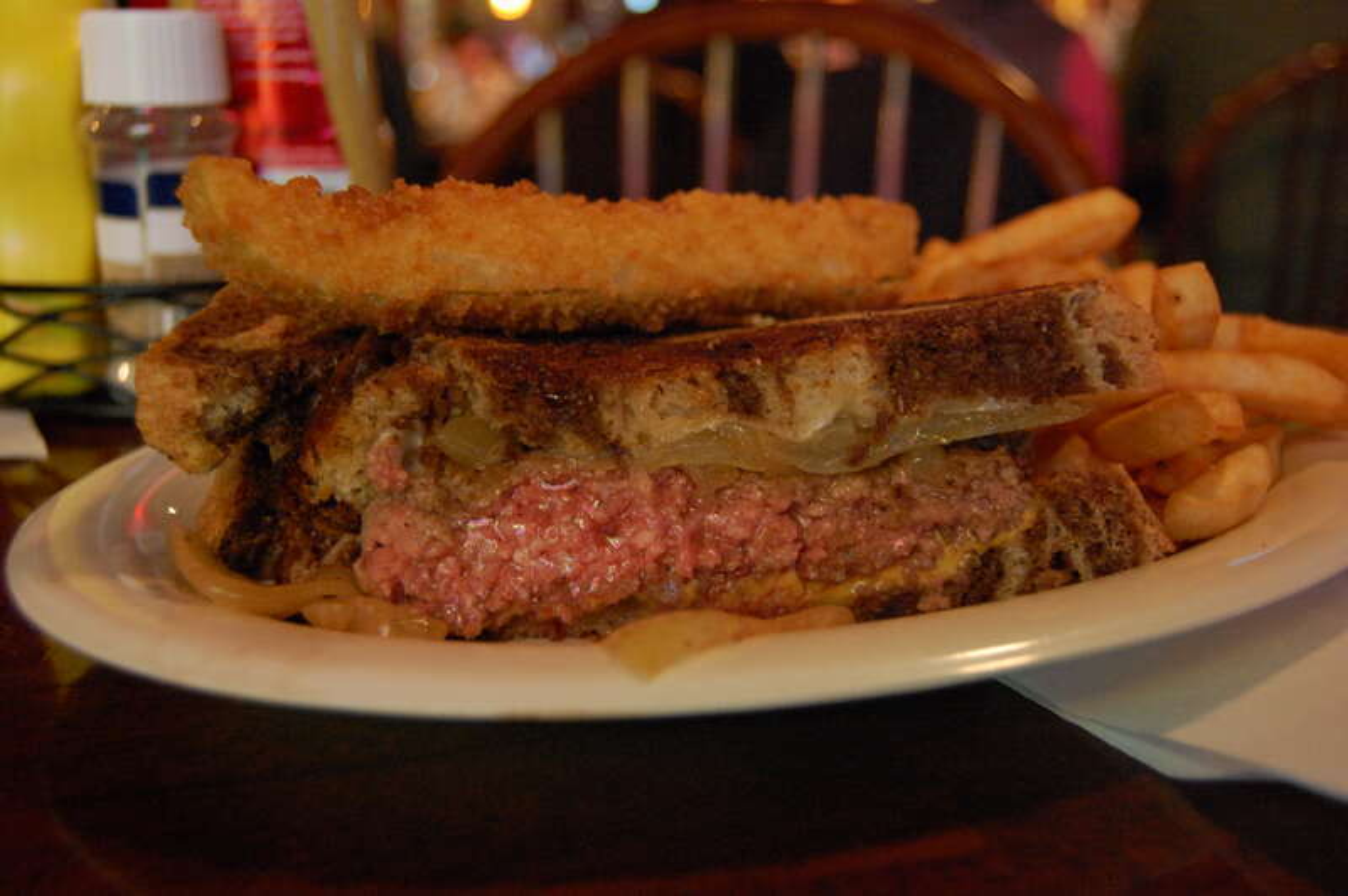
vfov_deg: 34.2
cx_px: 674
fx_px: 1459
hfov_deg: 49.6
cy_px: 448
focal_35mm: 39
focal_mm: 26
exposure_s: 1/6
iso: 1600
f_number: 4
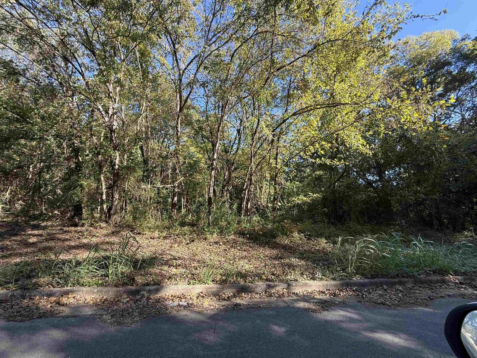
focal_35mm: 14
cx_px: 238
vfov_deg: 85.7
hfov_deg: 102.1
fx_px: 193
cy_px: 179
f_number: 2.2
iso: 50
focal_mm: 2.22
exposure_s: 1/224
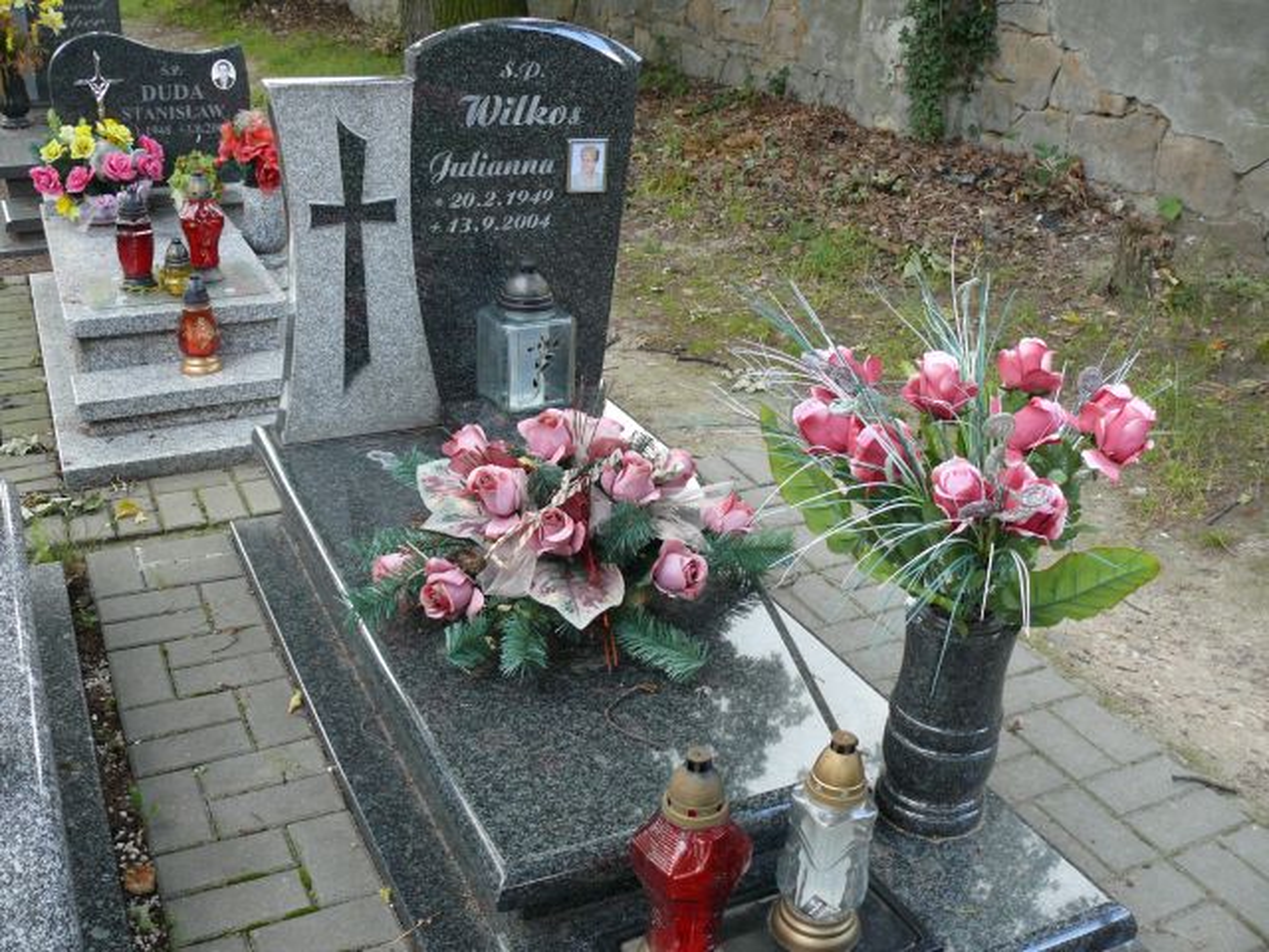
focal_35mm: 35
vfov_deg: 40.7
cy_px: 476
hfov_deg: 52.6
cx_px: 634
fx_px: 1283
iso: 200
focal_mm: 7.4
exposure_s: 1/100
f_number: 2.8
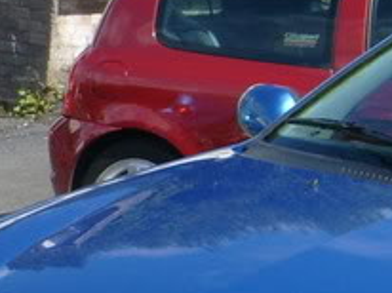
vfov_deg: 8.5
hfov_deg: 10.9
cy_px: 200
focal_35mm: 174
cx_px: -228
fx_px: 1968
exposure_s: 1/180
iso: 80
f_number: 7.1
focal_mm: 5.8
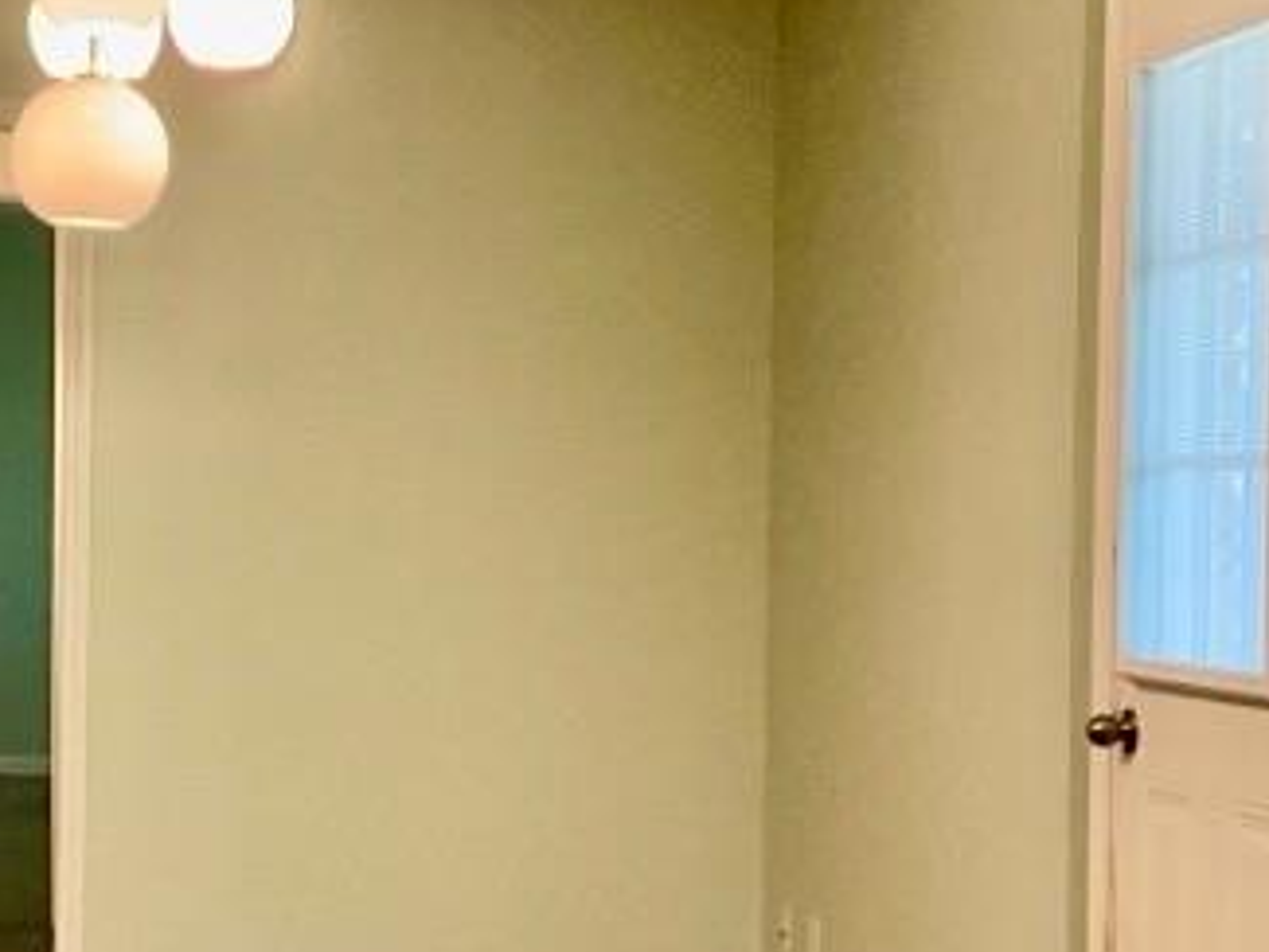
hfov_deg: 22.6
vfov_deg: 17.4
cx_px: 211
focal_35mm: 85
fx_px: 3117
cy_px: 577
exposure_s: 1/120
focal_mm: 3
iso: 100
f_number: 1.8
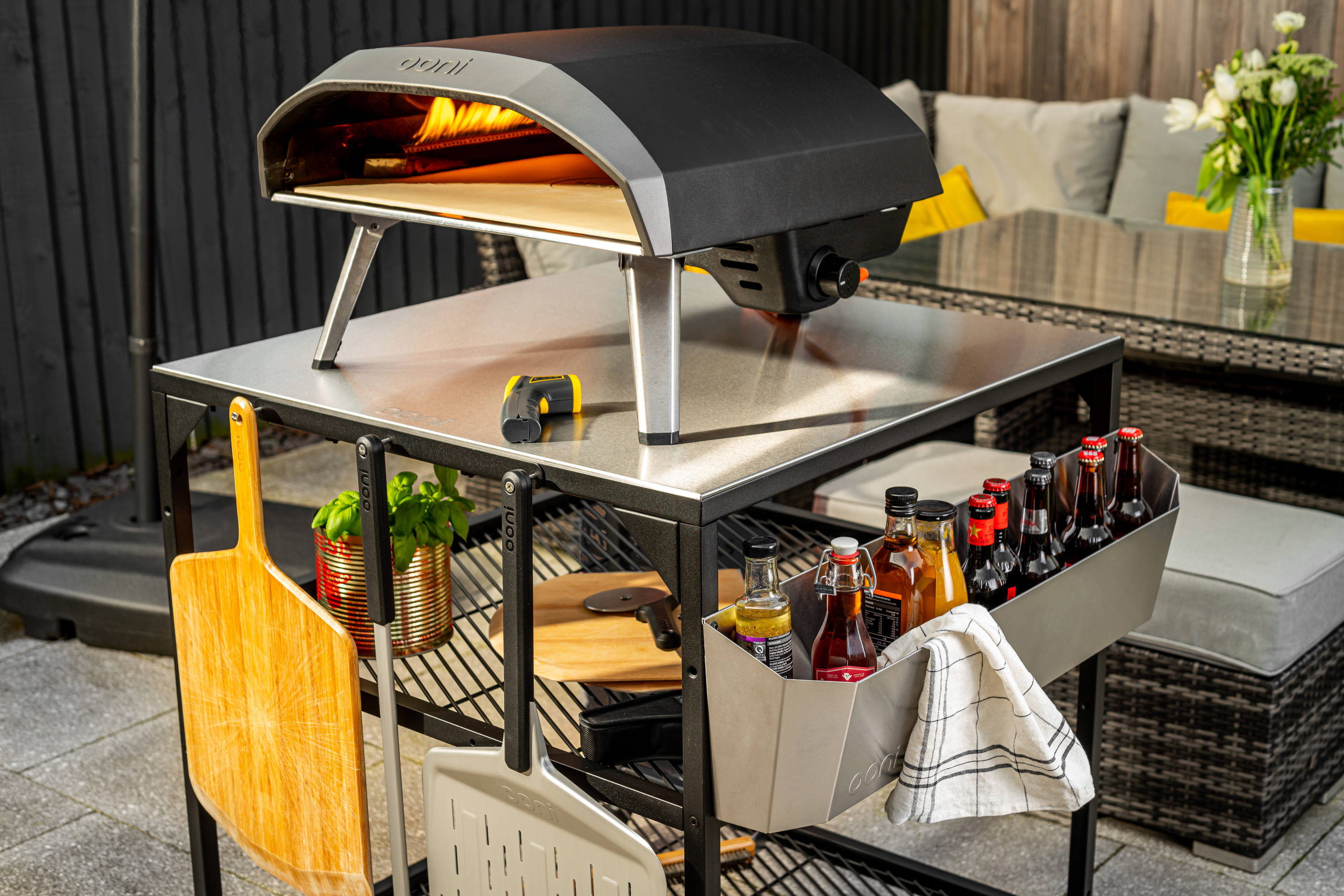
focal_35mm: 50
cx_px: 672
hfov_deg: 39.6
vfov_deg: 27.0
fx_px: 1867
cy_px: 448
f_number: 5.6
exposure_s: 1/60
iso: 80
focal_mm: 50
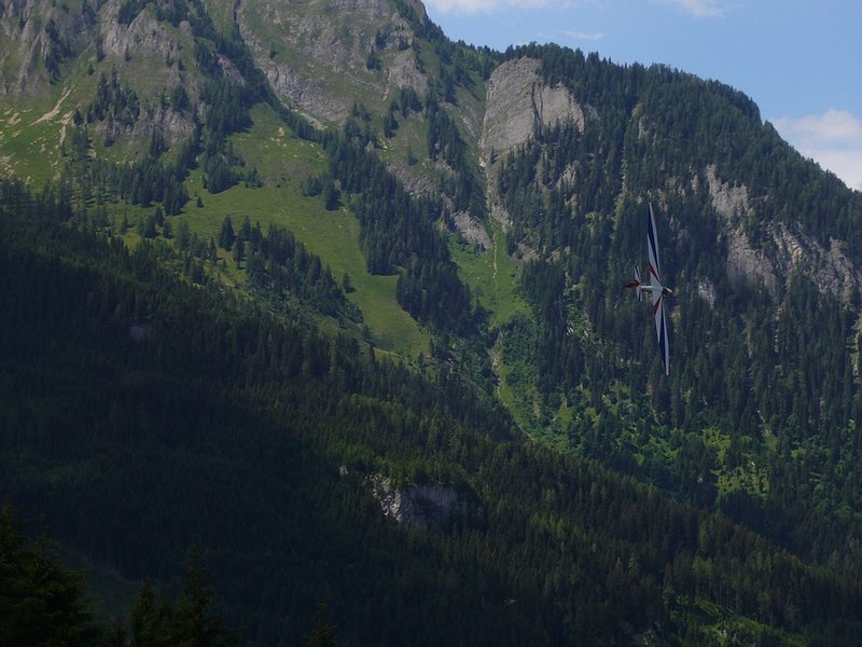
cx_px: 431
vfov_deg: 14.4
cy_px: 324
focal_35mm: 103
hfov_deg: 19.1
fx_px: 2565
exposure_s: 1/500
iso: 80
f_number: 4.9
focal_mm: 17
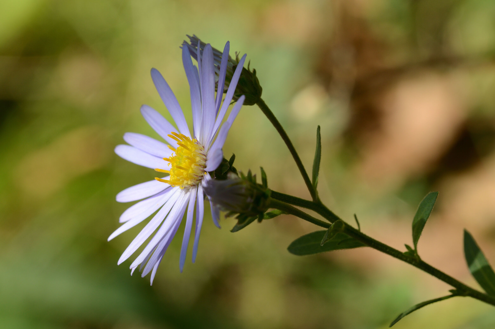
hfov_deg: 13.1
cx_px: 248
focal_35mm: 158
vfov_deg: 8.7
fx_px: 2164
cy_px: 164
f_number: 14
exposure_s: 1/125
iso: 200
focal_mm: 105
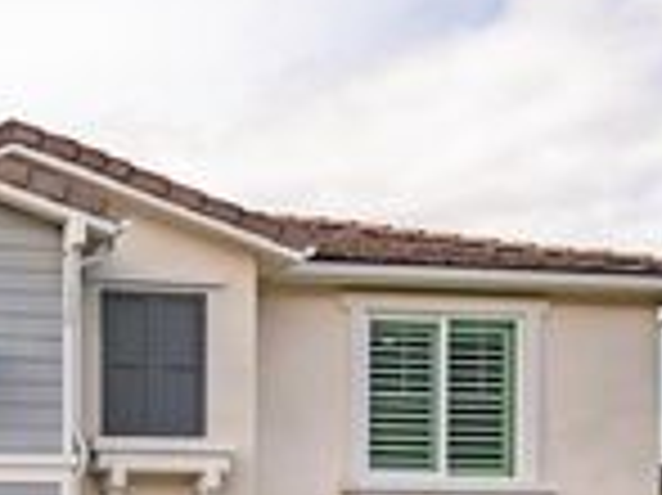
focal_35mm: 95
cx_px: -144
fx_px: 1815
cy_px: 691
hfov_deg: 19.4
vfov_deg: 14.7
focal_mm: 29
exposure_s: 1/500
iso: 100
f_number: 13
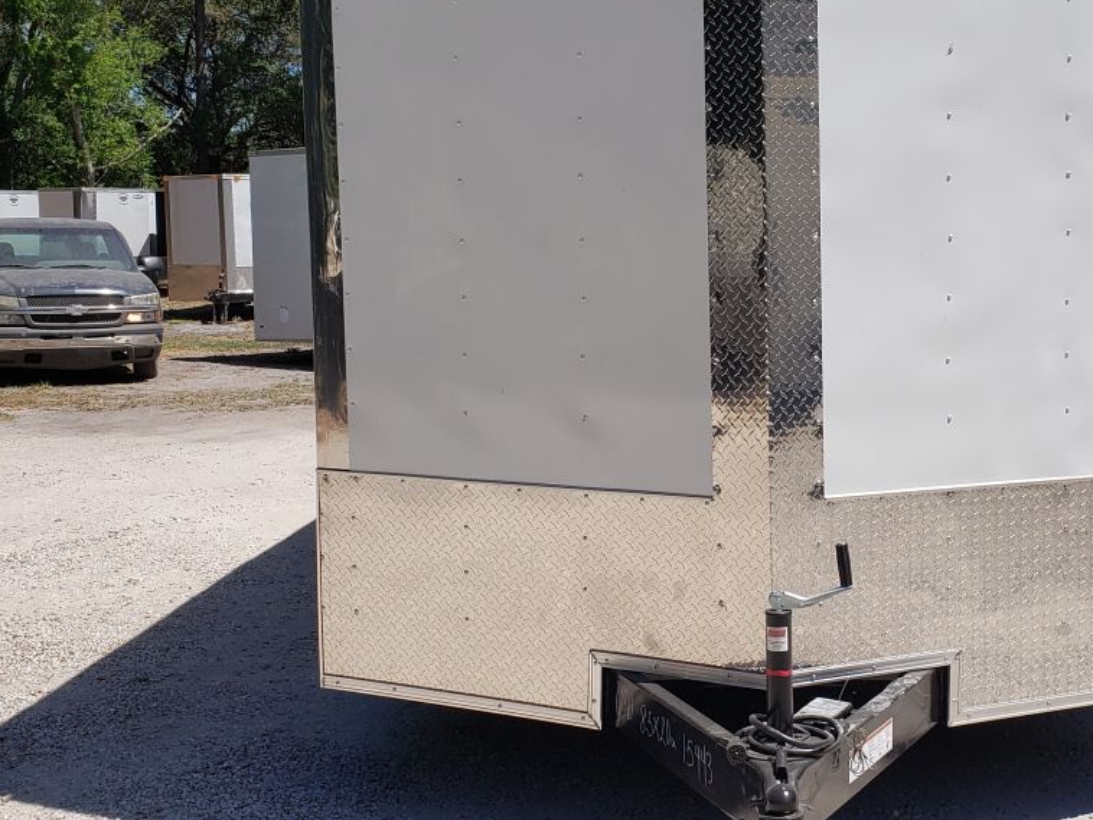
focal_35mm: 48
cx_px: 744
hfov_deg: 39.1
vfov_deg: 30.2
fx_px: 1516
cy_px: 355
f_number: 2.4
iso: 50
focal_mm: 4.3
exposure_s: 1/1894
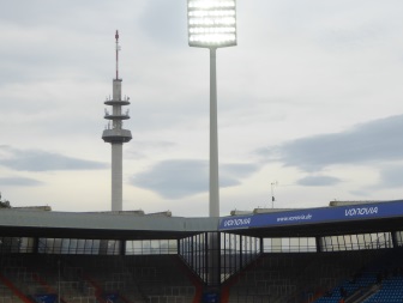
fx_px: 1154
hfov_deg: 19.8
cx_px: 230
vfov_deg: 15.0
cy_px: 163
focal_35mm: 99
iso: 80
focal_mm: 13.2
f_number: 4.6
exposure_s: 1/100
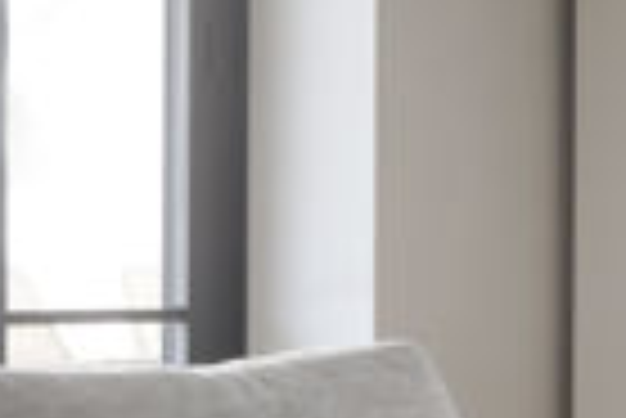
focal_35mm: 175
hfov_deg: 11.3
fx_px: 3046
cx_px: 912
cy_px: 405
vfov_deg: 7.8
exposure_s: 1/15
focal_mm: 38
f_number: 4
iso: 250
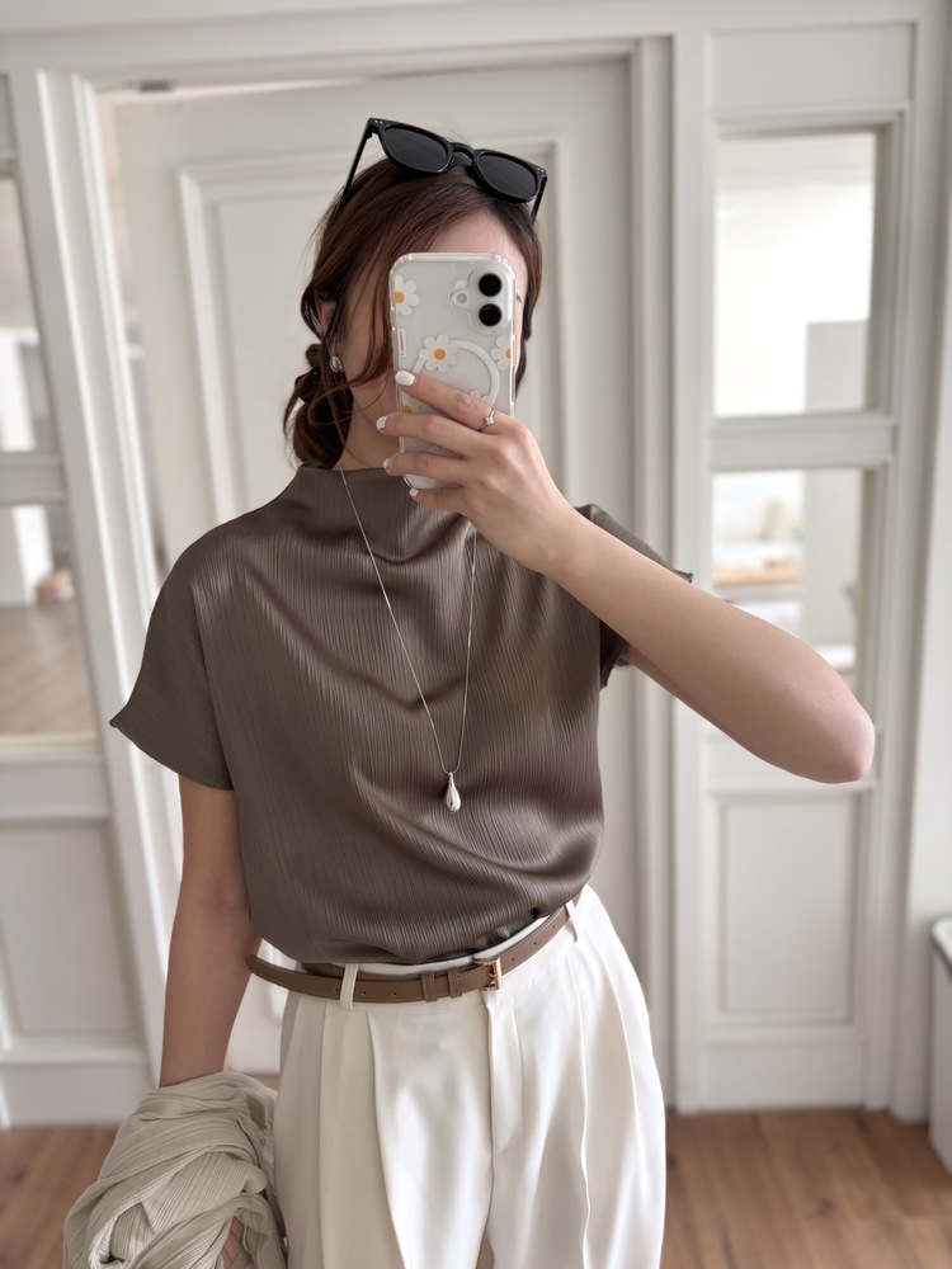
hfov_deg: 53.1
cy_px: 634
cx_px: 476
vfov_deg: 67.3
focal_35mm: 26
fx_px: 953
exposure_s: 1/121
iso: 125
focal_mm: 5.96
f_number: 1.6
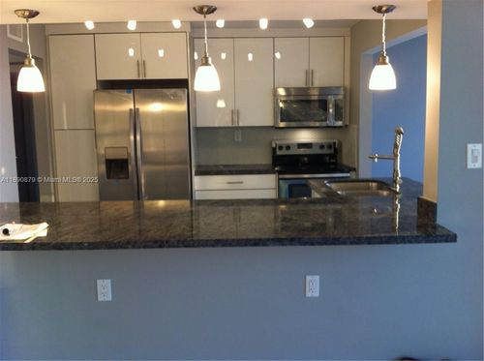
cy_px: 180
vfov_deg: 40.6
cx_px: 242
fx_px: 488
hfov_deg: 52.7
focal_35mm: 35
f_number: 2.8
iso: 80
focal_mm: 3.85
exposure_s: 1/40
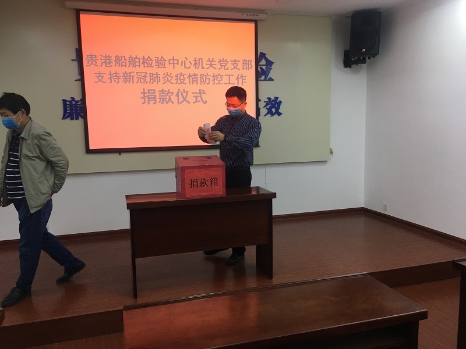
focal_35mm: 29
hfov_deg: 61.7
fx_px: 390
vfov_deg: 48.2
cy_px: 174
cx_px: 233
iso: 50
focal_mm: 4.15
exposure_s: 1/33
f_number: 2.2
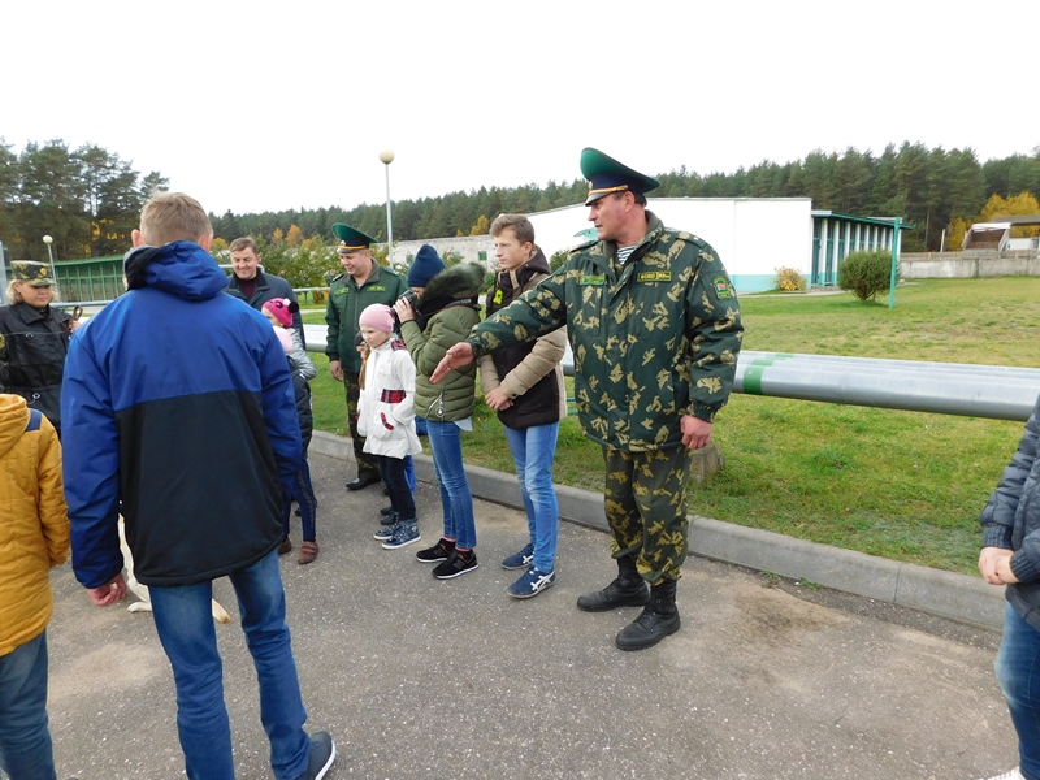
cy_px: 390
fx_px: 691
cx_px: 520
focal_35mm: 23
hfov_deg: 73.9
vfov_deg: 58.9
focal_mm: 4
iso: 125
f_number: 3
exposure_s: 1/200
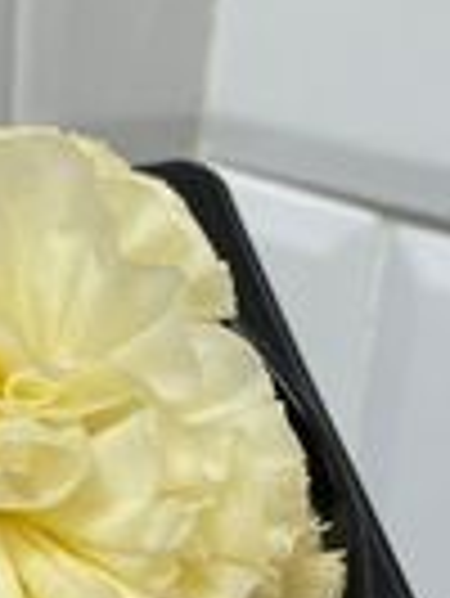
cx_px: -14
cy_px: 432
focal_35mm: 83
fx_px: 1436
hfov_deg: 17.3
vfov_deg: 23.4
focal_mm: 4.2
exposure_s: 1/102
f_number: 1.6
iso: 64
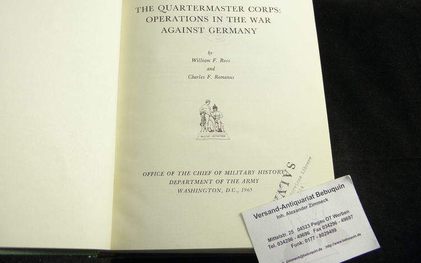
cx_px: 206
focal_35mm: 37
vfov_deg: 34.3
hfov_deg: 52.7
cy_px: 105
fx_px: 425
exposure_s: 1/30
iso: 200
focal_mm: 6.2
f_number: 3.7
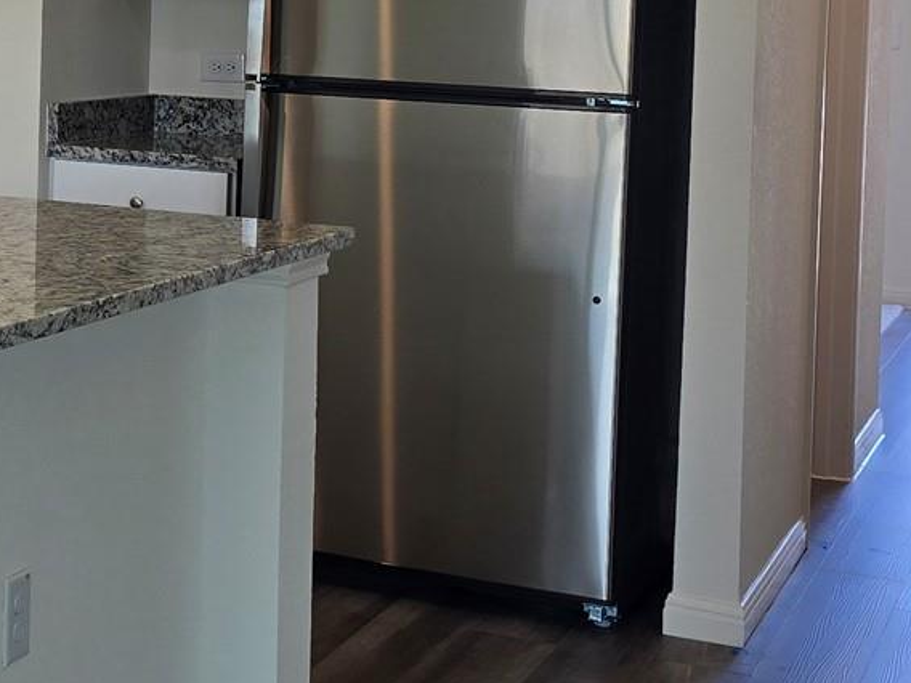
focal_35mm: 83
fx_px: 2184
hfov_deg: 22.3
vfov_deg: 17.4
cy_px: 22
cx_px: -88
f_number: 1.7
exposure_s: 1/120
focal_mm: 6.3
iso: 20
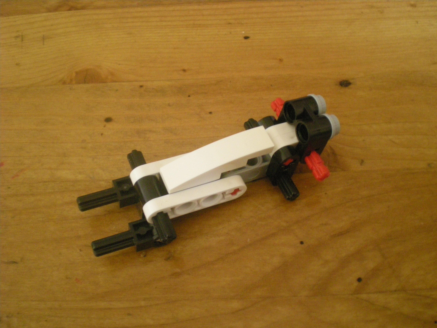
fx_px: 480
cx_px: 218
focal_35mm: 38
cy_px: 164
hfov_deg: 49.0
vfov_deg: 37.7
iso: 441
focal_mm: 6.3
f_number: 3.1
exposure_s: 1/8
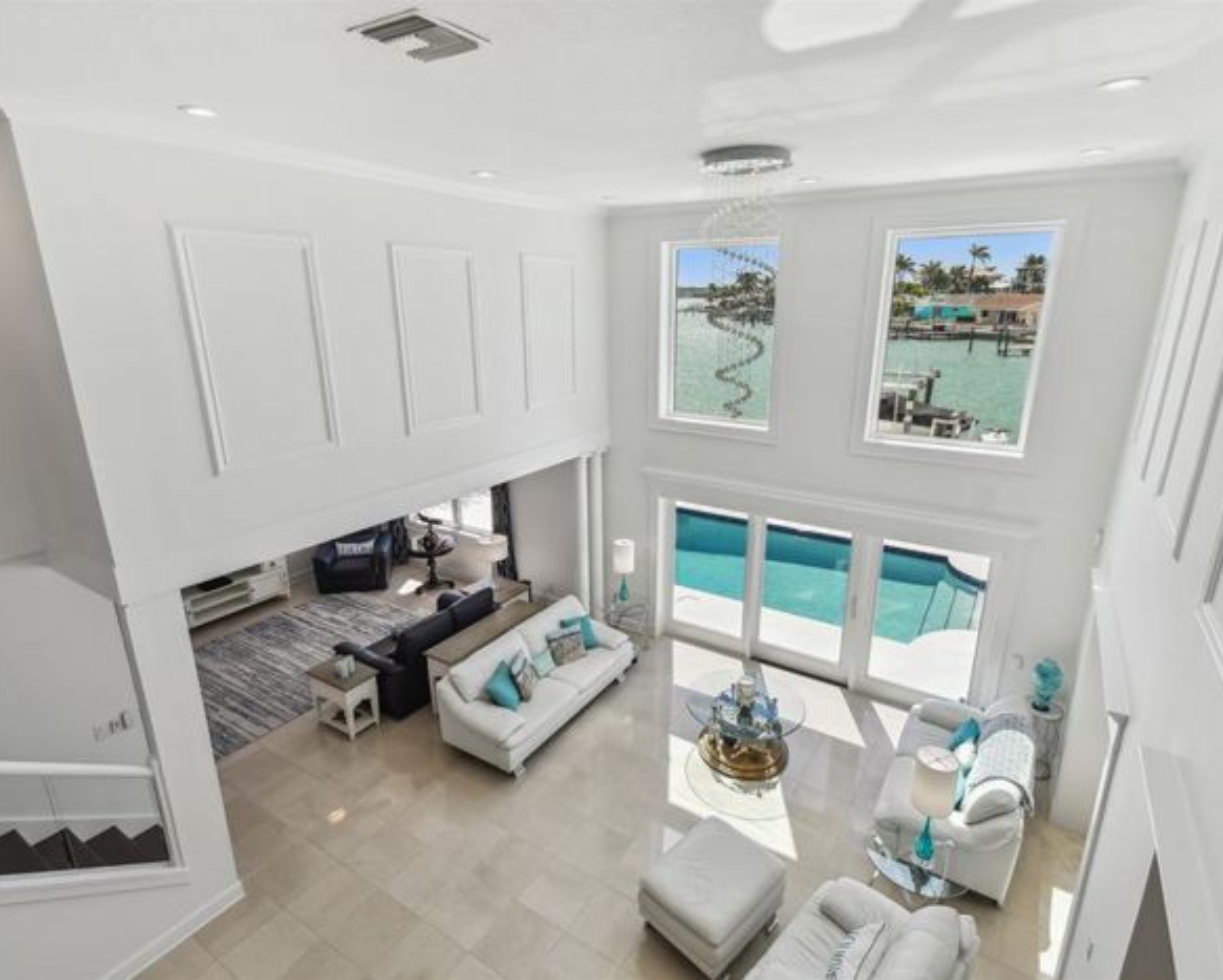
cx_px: 628
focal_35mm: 17
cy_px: 490
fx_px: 616
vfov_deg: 77.0
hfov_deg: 89.6
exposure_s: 1/200
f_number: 7.1
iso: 100
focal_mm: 10
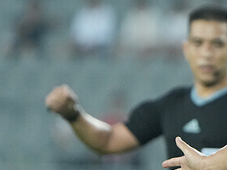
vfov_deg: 1.1
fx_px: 8676
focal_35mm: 1323
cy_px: 154
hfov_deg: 1.5
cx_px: 367
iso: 3200
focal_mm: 407
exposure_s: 1/500
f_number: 6.3
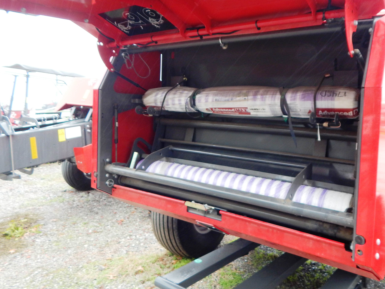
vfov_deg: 49.5
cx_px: 242
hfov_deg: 62.5
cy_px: 121
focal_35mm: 28
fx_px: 311
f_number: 3
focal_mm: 4
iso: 180
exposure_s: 1/30
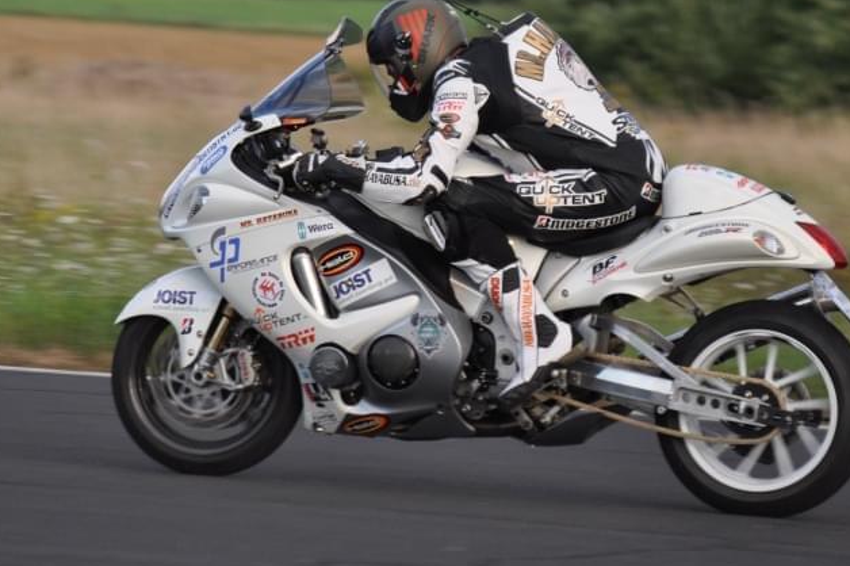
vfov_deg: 3.1
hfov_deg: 4.6
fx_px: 10568
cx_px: 413
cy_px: 123
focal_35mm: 448
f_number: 5.3
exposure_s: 1/1000
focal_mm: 175
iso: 800
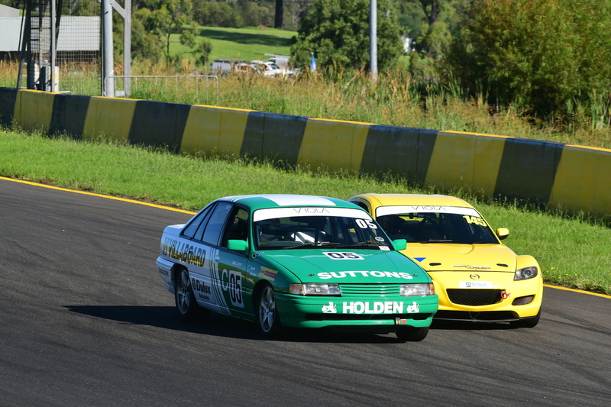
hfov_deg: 5.1
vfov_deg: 3.4
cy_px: 204
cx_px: 306
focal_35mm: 405
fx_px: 6872
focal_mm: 270
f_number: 11
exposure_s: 1/640
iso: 500
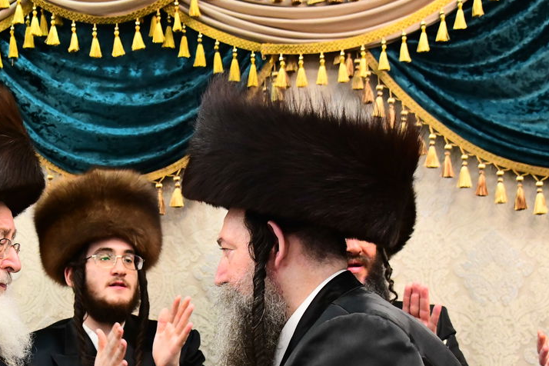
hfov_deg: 20.7
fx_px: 1494
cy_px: 317
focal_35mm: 98
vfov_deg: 13.9
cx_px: 141
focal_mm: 50
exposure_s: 1/400
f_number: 5.6
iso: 6400
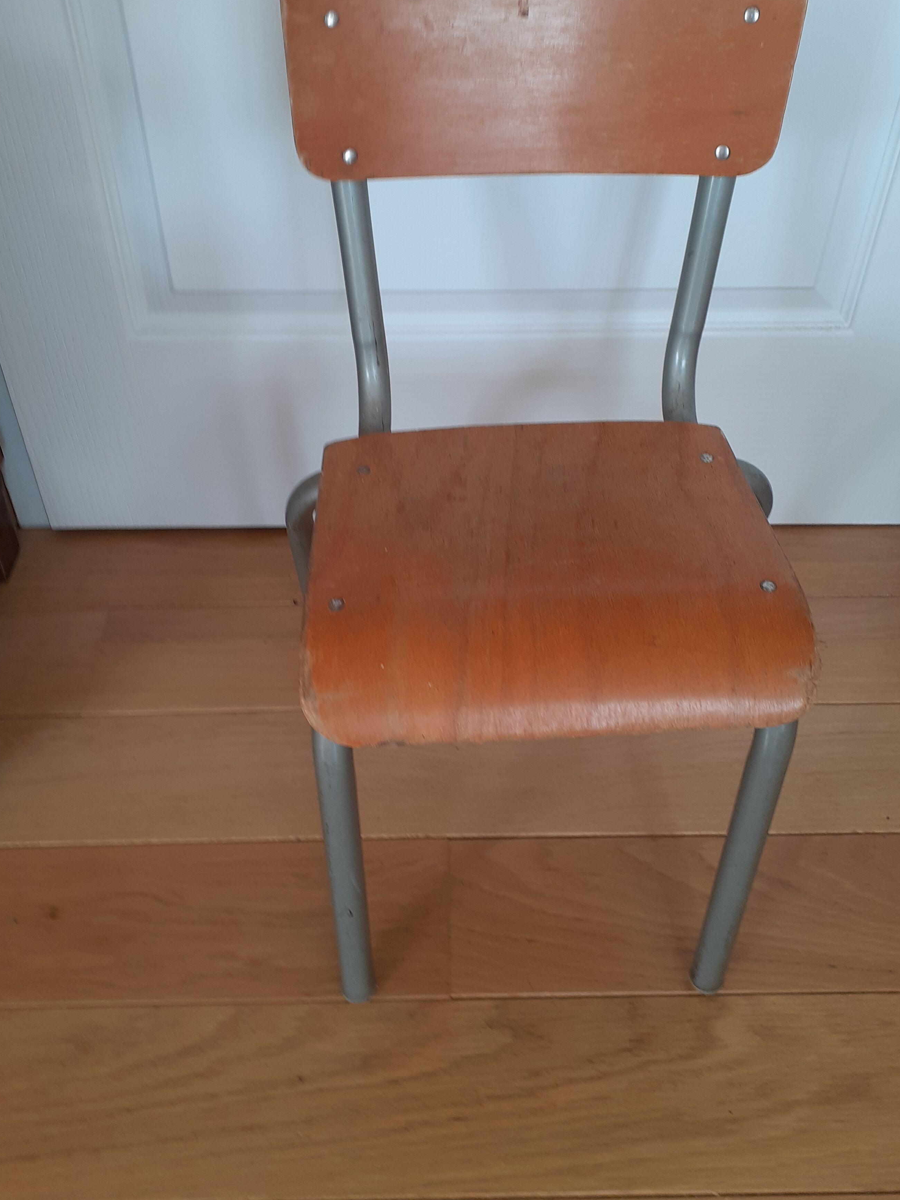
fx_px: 1109
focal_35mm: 32
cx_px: 457
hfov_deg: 44.2
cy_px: 536
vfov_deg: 56.7
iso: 40
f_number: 1.9
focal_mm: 3.6
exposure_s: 1/50
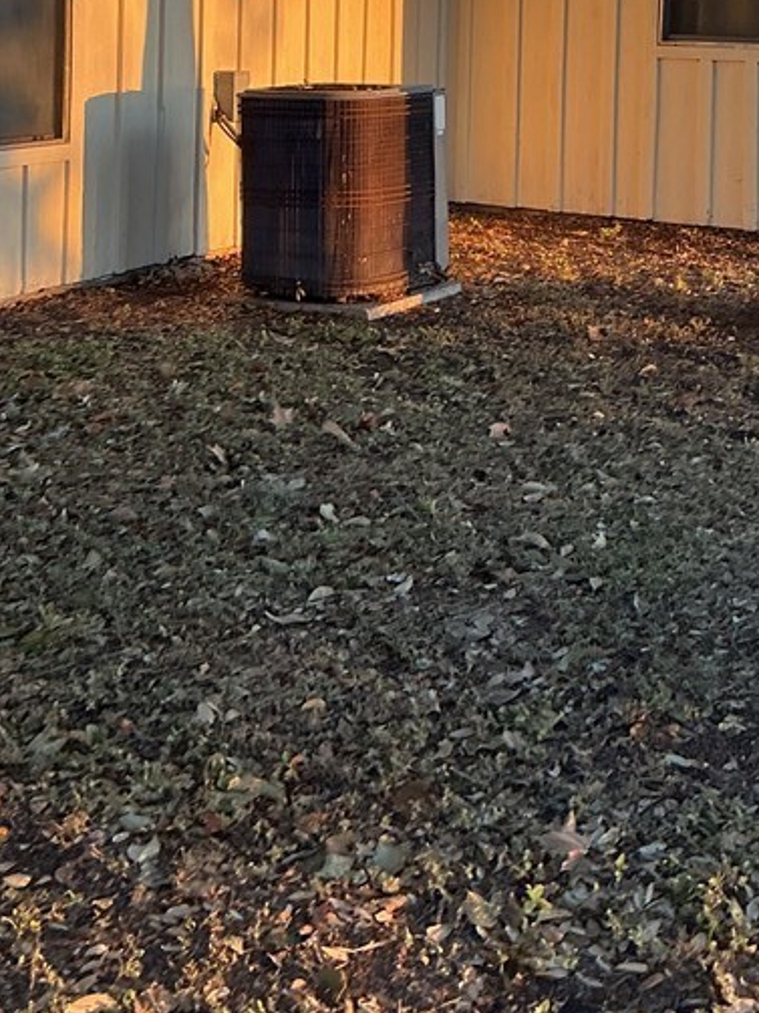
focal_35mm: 59
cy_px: 68
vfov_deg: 31.0
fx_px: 1726
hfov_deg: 24.8
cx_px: 370
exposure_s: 1/124
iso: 16
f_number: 1.8
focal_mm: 3
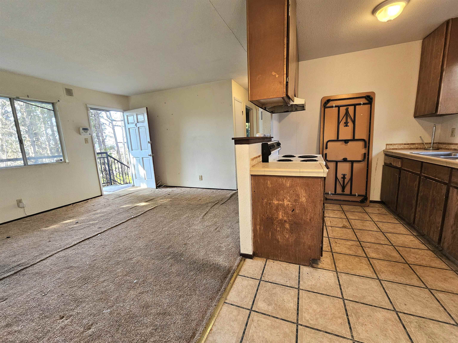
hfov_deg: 106.2
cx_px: 229
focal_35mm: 13
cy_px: 172
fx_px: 172
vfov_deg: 89.9
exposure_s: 1/60.2
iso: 100
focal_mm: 2.2
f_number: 2.2
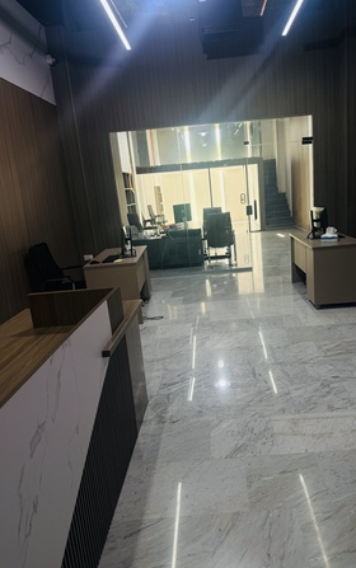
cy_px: 280
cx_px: 216
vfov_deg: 70.4
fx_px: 403
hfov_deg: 47.4
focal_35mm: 26
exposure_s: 1/120
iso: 100
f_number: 1.78
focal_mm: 6.76
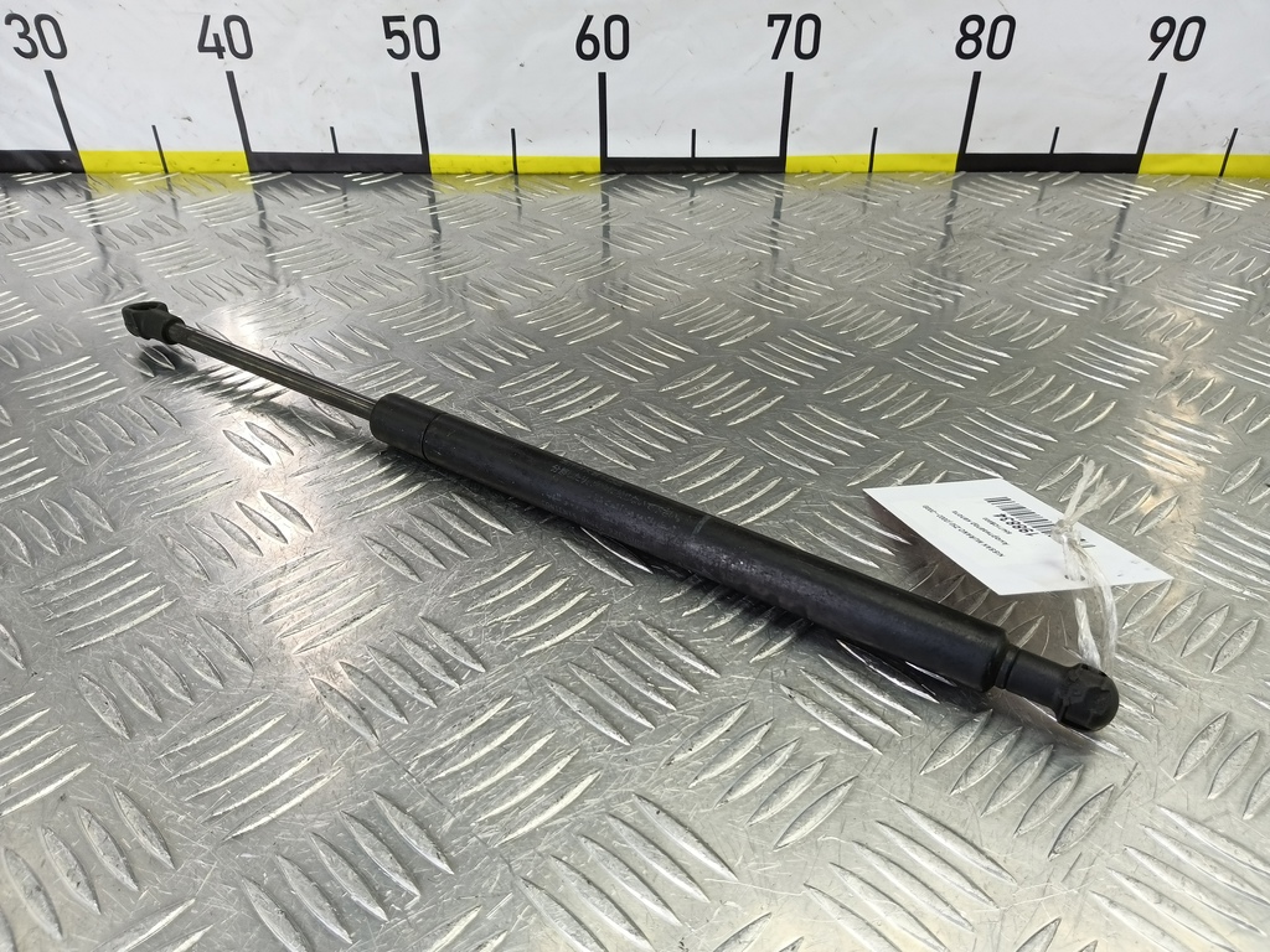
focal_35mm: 23
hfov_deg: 73.9
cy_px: 476
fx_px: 844
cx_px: 635
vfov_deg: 58.9
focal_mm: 4.11
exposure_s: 1/50
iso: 128
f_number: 1.6
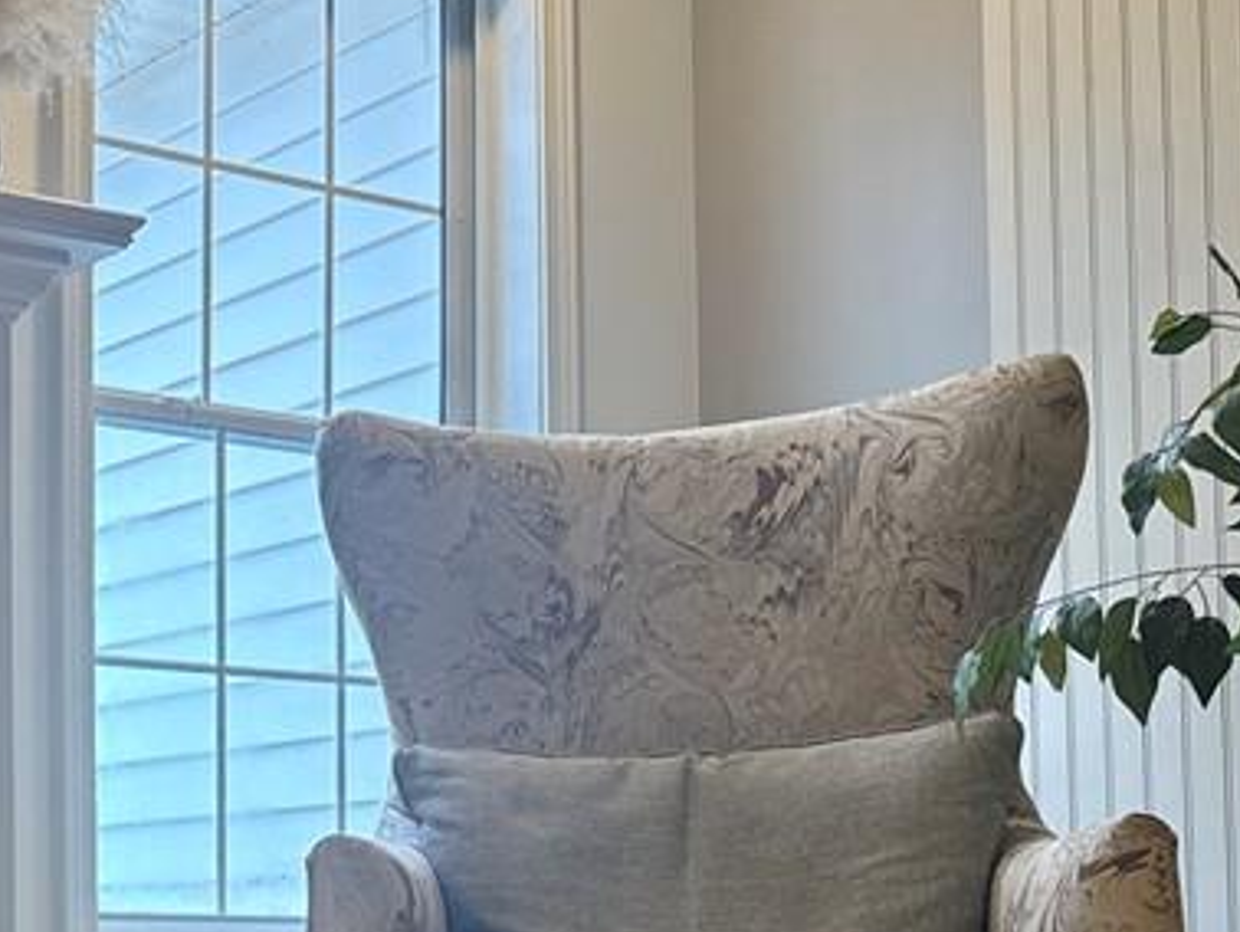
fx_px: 2330
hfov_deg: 26.9
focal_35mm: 65
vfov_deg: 22.0
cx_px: -190
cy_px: 879
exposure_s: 1/110
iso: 200
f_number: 1.78
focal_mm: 6.76
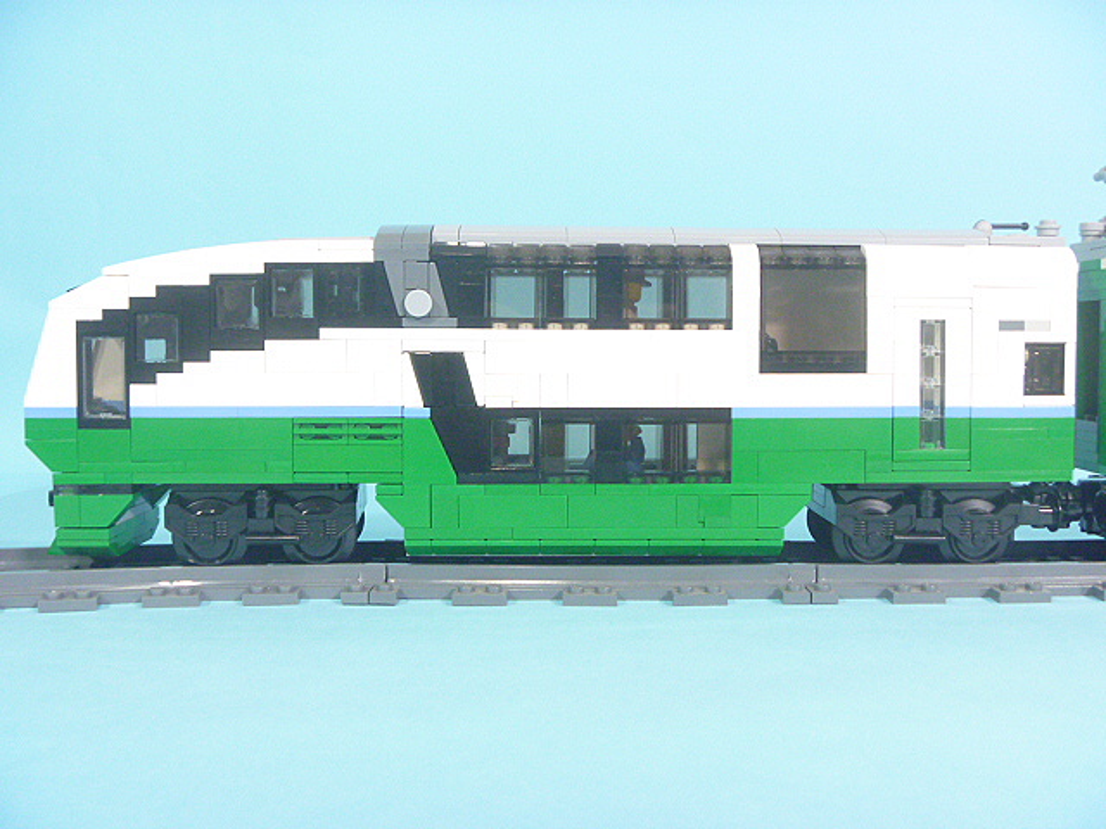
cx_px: 553
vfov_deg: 40.7
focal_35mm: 35
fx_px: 1118
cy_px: 414
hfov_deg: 52.6
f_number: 3.5
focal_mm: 6.3
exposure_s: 1/15
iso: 400
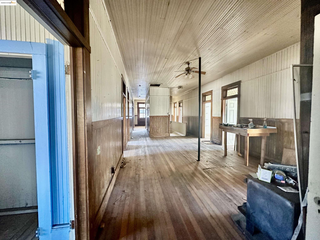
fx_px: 129
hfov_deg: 102.1
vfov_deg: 85.7
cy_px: 120
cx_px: 160
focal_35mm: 14
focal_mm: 2.22
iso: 400
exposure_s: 1/60
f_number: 2.2
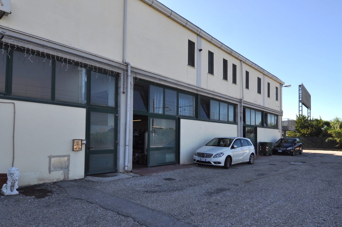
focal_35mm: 23
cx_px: 170
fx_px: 218
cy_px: 140
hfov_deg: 76.2
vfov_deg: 54.4
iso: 200
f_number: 11
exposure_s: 1/200
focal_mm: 12
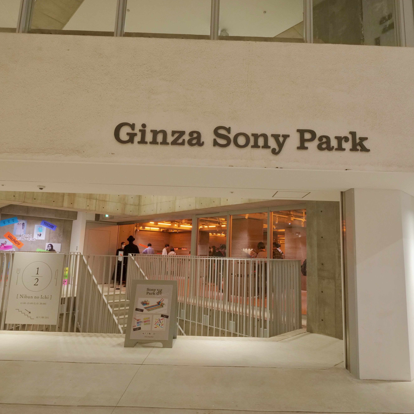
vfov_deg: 67.3
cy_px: 207
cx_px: 229
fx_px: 311
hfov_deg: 67.1
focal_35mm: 23
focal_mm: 18
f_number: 14
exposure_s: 1/30
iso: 6400
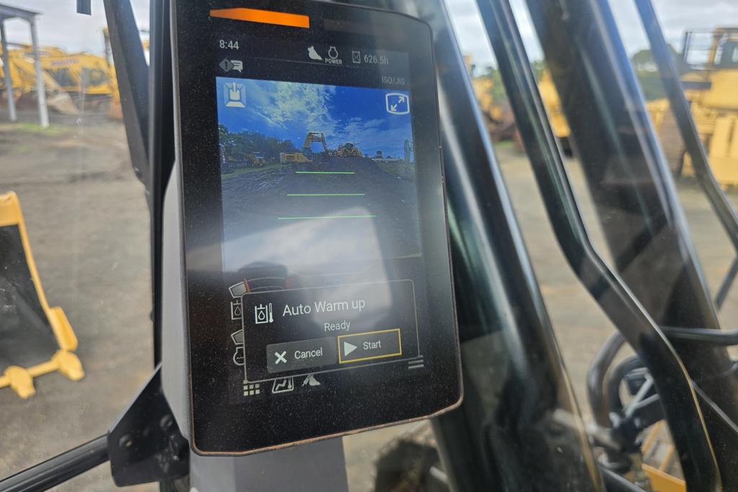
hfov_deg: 73.8
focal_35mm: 24
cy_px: 232
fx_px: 492
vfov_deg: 53.1
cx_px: 369
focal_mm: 6.3
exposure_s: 1/295
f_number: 1.7
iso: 16
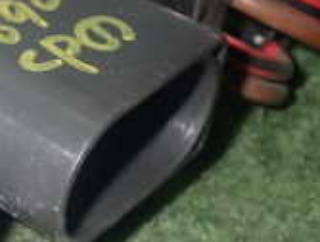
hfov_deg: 12.8
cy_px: 46
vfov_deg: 10.1
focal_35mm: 147
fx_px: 1362
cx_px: -146
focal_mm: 7.31
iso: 640
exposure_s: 1/40
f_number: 8
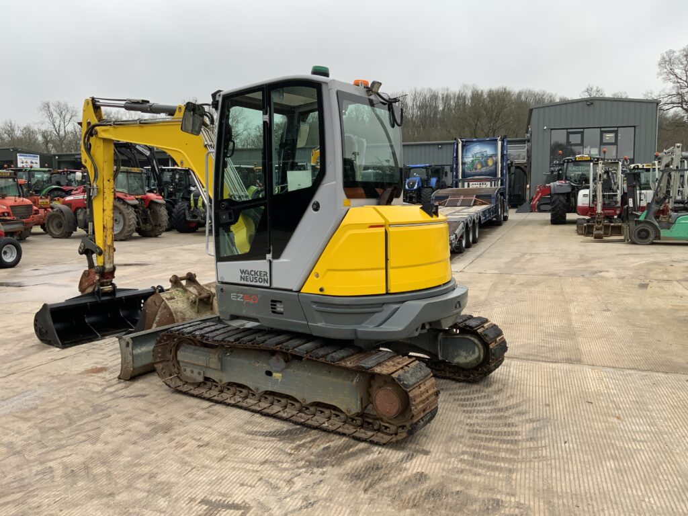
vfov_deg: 48.2
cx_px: 344
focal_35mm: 29
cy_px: 258
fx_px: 576
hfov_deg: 61.7
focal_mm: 3
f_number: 1.8
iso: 16
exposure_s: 1/249
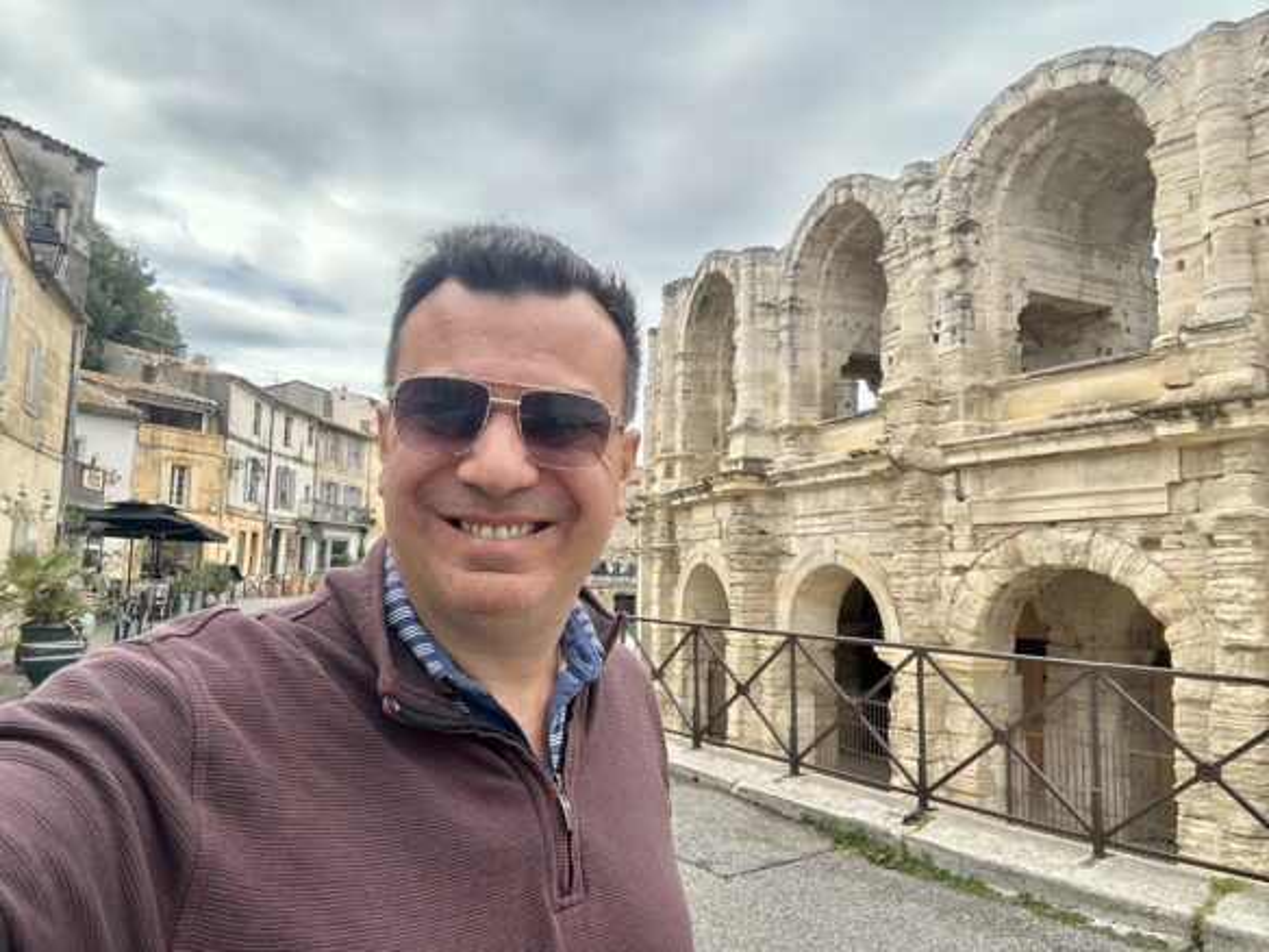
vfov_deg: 58.9
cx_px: 634
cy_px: 476
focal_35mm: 23
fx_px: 843
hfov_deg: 73.9
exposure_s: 1/378
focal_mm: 2.69
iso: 25
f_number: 1.9
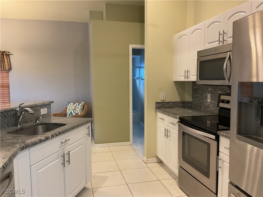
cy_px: 98
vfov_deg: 48.2
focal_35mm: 29
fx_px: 220
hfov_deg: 61.7
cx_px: 132
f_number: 1.8
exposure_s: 1/60
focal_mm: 3
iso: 125
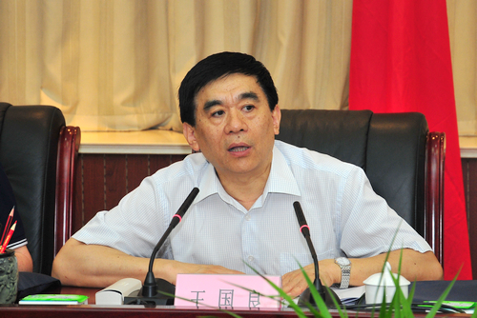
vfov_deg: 8.7
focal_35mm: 158
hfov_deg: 13.0
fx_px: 2088
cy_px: 159
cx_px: 238
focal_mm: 105
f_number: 5.6
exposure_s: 1/30
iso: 500
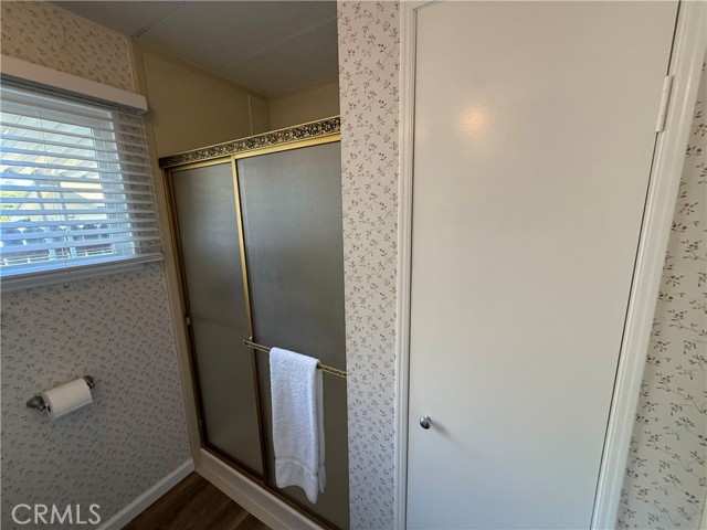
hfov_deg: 102.1
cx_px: 354
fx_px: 286
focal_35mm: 14
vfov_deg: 85.7
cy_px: 265
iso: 320
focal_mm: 2.22
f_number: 2.2
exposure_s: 1/79
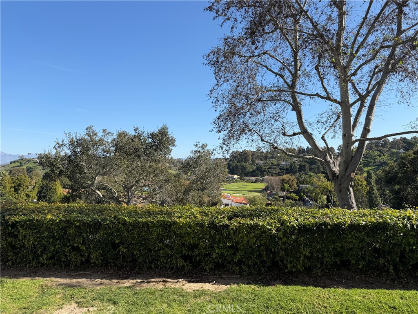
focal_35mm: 24
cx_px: 209
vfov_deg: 56.8
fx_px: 290
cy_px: 157
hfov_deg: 71.6
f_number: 1.78
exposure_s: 1/3584
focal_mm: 6.76
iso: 80
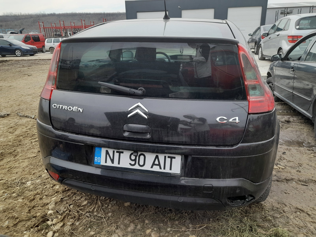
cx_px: 158
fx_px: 228
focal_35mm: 25
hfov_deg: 69.4
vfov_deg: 54.9
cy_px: 118
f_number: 2
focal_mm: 4.6
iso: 20
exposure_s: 1/180
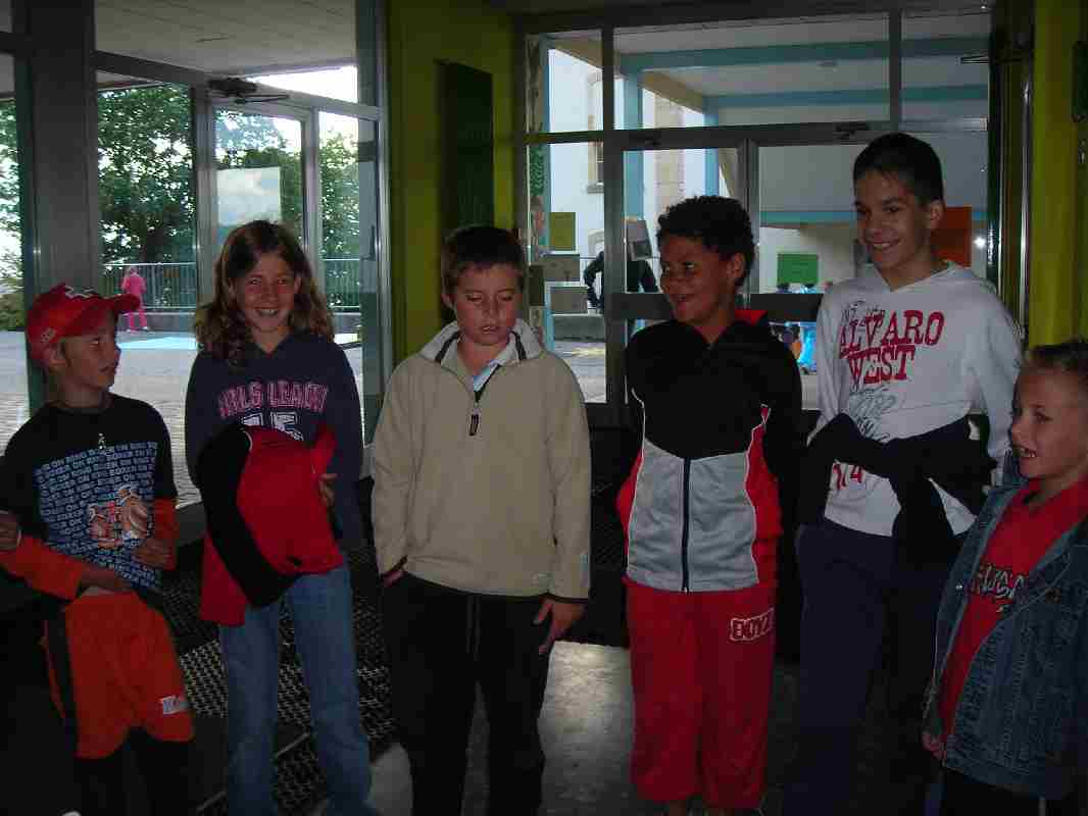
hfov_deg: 49.0
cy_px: 408
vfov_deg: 37.7
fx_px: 1195
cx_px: 544
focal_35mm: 38
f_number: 3.2
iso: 54
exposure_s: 1/60.1
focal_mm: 6.3
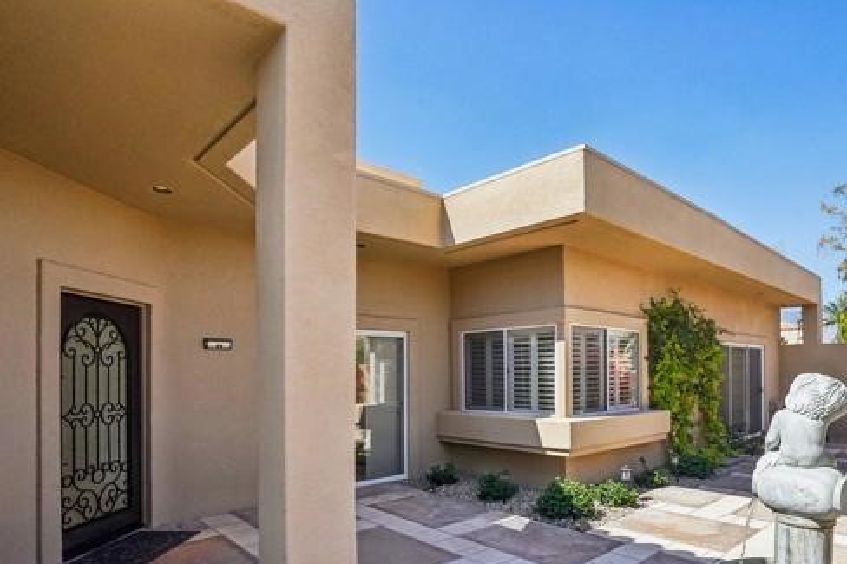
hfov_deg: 80.7
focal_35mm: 21
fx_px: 494
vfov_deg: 58.7
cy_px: 355
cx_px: 486
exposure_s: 1/1500
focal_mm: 16
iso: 3200
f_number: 16
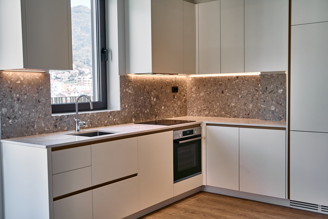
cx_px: 164
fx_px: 364
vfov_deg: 33.4
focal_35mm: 40
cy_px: 110
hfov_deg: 48.5
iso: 125
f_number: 2.8
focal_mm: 40
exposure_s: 1/160
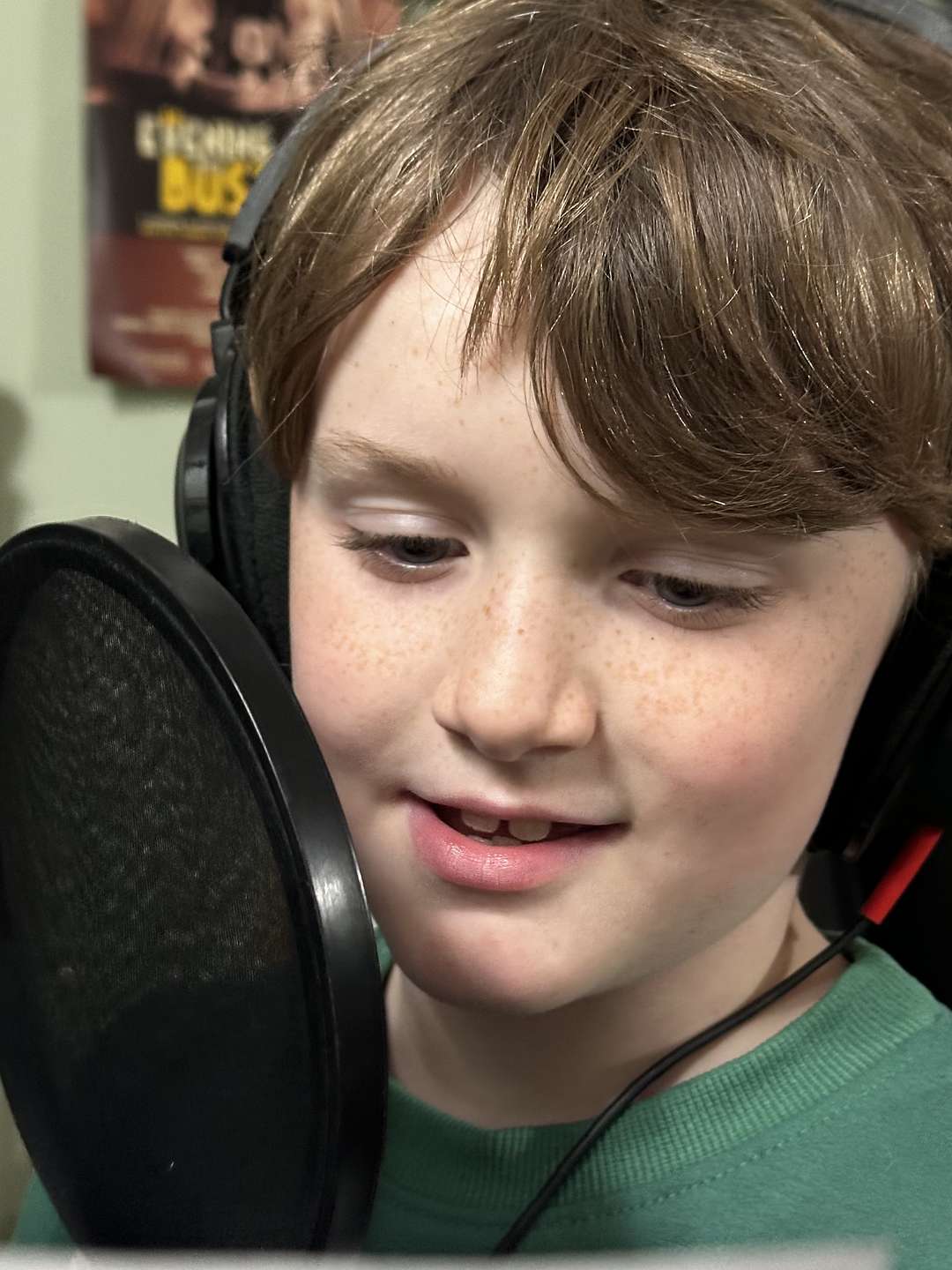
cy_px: 635
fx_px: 1760
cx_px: 476
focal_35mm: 48
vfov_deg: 39.7
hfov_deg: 30.3
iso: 500
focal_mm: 6.86
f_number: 1.78
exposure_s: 1/30
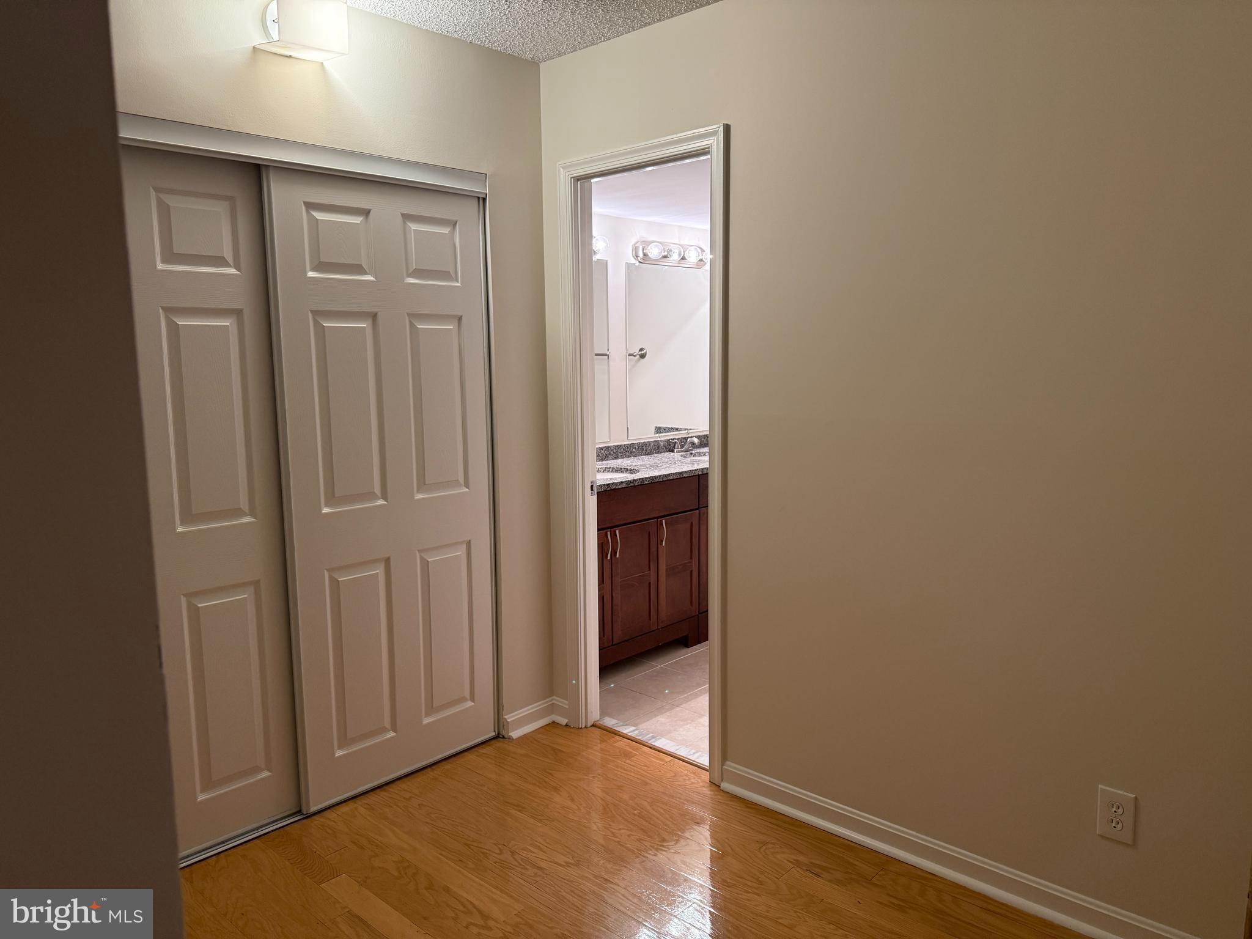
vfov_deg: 56.8
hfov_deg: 71.6
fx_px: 868
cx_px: 626
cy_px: 470
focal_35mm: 24
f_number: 1.78
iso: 250
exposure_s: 1/120
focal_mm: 6.76
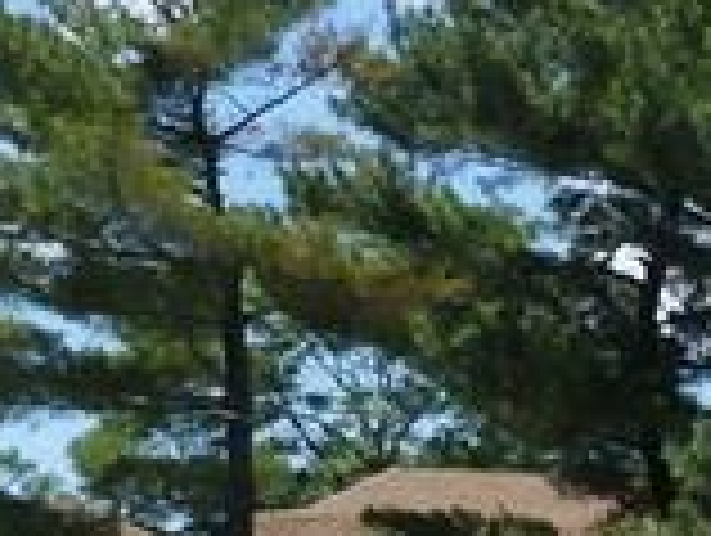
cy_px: 856
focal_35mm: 181
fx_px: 3723
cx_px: 1058
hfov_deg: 10.5
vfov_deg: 8.0
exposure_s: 1/640
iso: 80
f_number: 3.3
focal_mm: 5
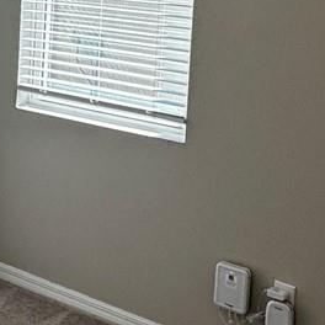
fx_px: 797
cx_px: -59
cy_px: 21
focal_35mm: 75
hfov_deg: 21.5
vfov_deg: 22.4
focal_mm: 2.22
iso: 40
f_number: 2.2
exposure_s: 1/203
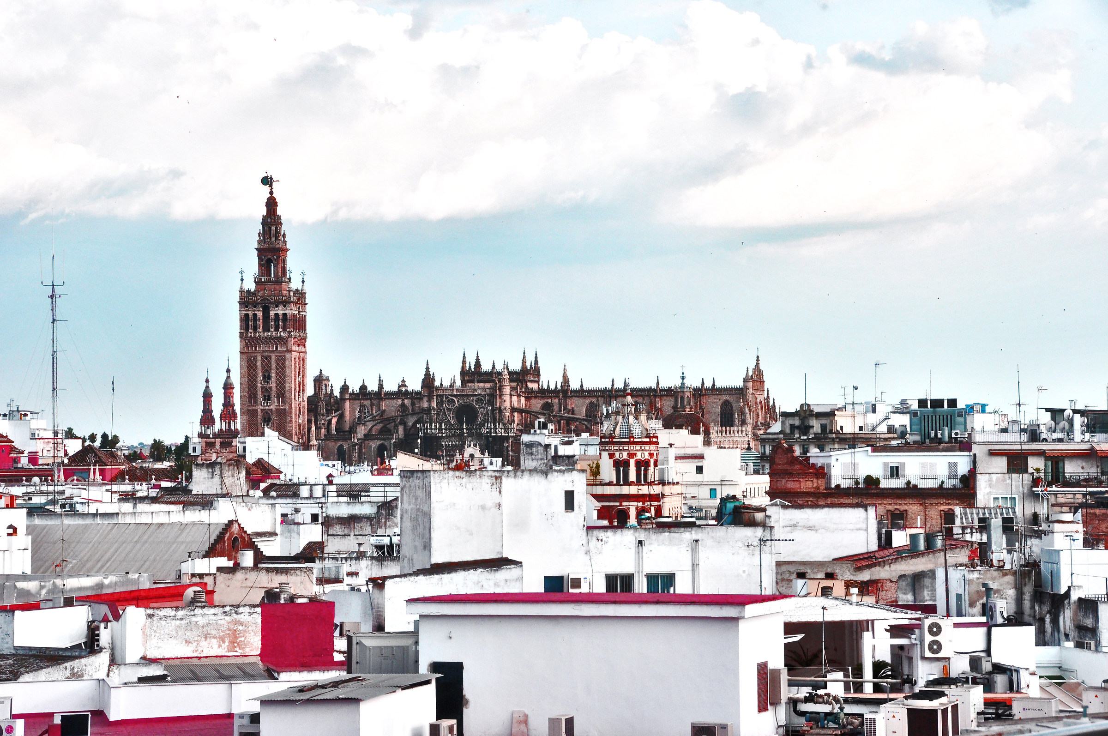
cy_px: 368
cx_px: 554
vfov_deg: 13.0
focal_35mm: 105
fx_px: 3228
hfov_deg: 19.5
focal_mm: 70
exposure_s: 1/500
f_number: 13
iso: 640
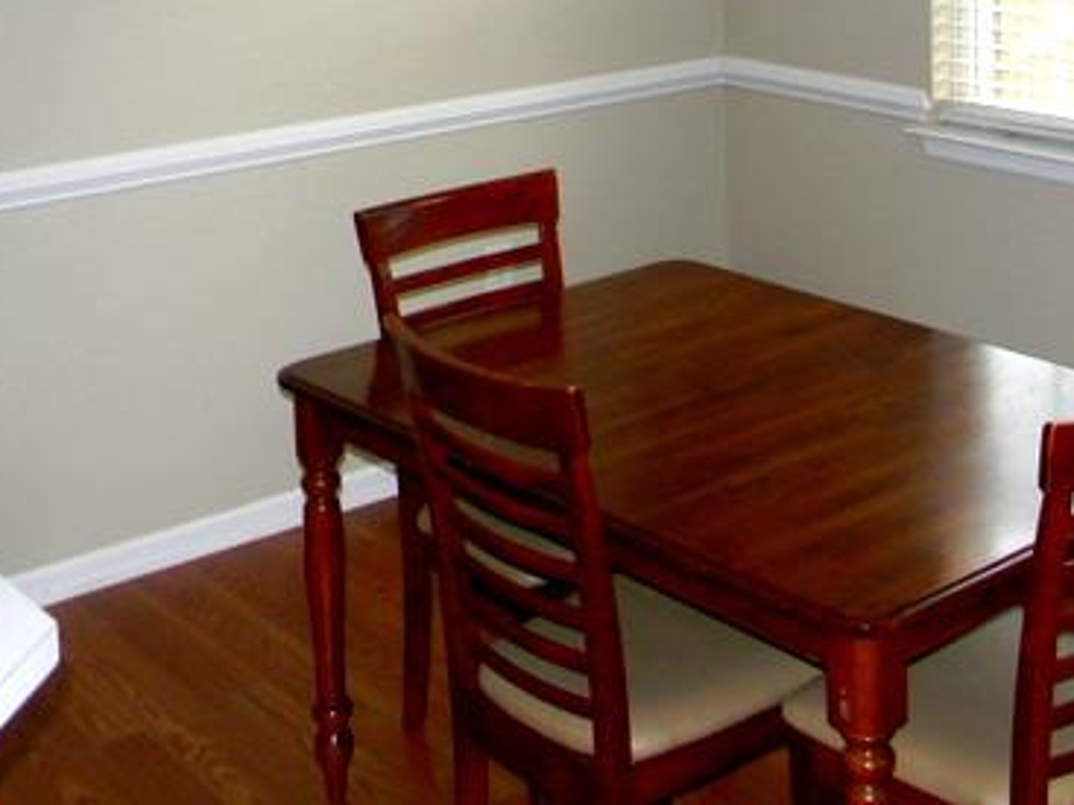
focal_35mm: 61
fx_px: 1892
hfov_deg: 31.2
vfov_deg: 23.0
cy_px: 0
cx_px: 799
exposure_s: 1/30
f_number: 3.5
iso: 176
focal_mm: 5
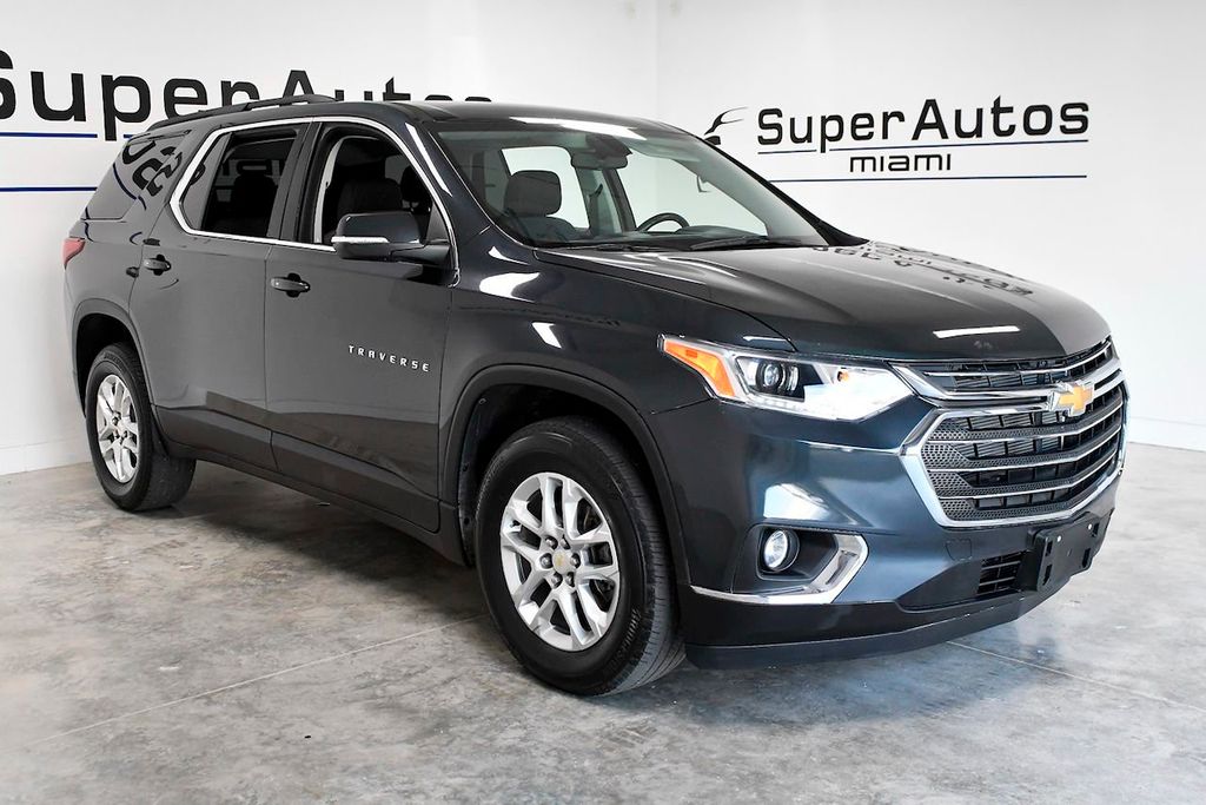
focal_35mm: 36
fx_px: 1206
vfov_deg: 36.9
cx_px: 603
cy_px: 402
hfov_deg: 53.1
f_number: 4.5
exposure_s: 1/800
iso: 2500
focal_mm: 24
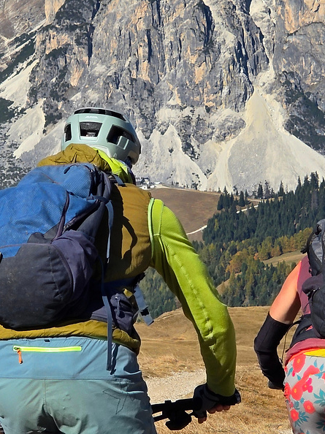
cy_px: 218
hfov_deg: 5.3
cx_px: 195
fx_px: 3495
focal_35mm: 279
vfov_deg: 7.1
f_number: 3.4
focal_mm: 18.6
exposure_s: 1/1672
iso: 64
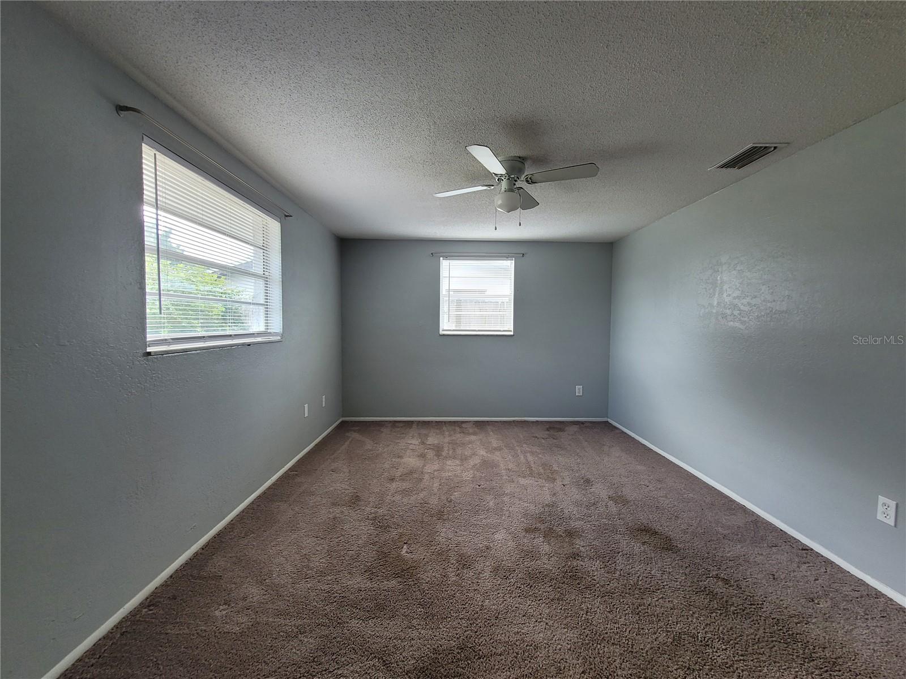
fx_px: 340
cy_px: 340
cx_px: 453
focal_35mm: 13
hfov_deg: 106.2
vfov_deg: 89.9
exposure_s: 1/60
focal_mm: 2.2
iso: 125
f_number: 2.2
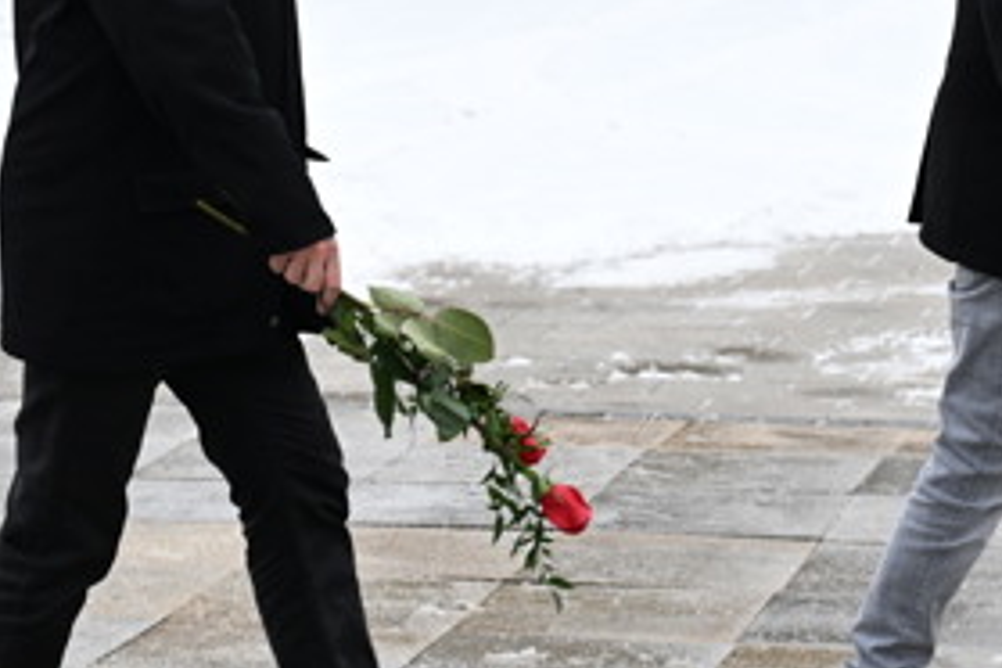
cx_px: 316
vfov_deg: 7.9
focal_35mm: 173
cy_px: 176
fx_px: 4815
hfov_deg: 11.9
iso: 1600
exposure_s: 1/400
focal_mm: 70
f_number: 5
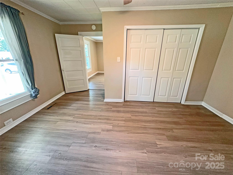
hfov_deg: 102.1
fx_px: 94
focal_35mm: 14
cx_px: 116
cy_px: 88
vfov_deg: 85.7
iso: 320
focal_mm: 2.22
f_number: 2.2
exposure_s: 1/60
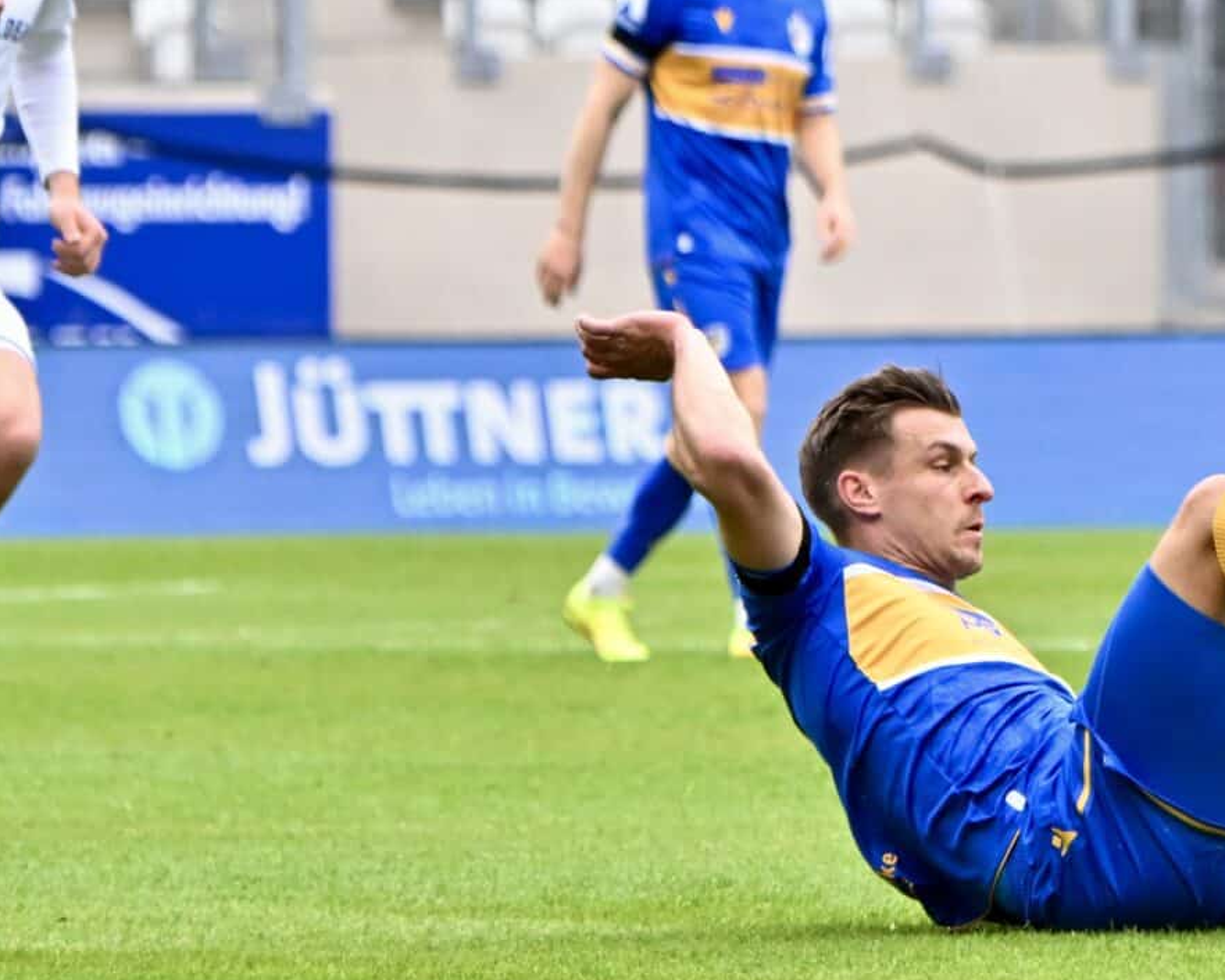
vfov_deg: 3.1
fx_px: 18168
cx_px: 617
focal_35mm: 501
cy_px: 166
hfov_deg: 3.9
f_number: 5.3
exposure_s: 1/1600
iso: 1800
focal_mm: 230
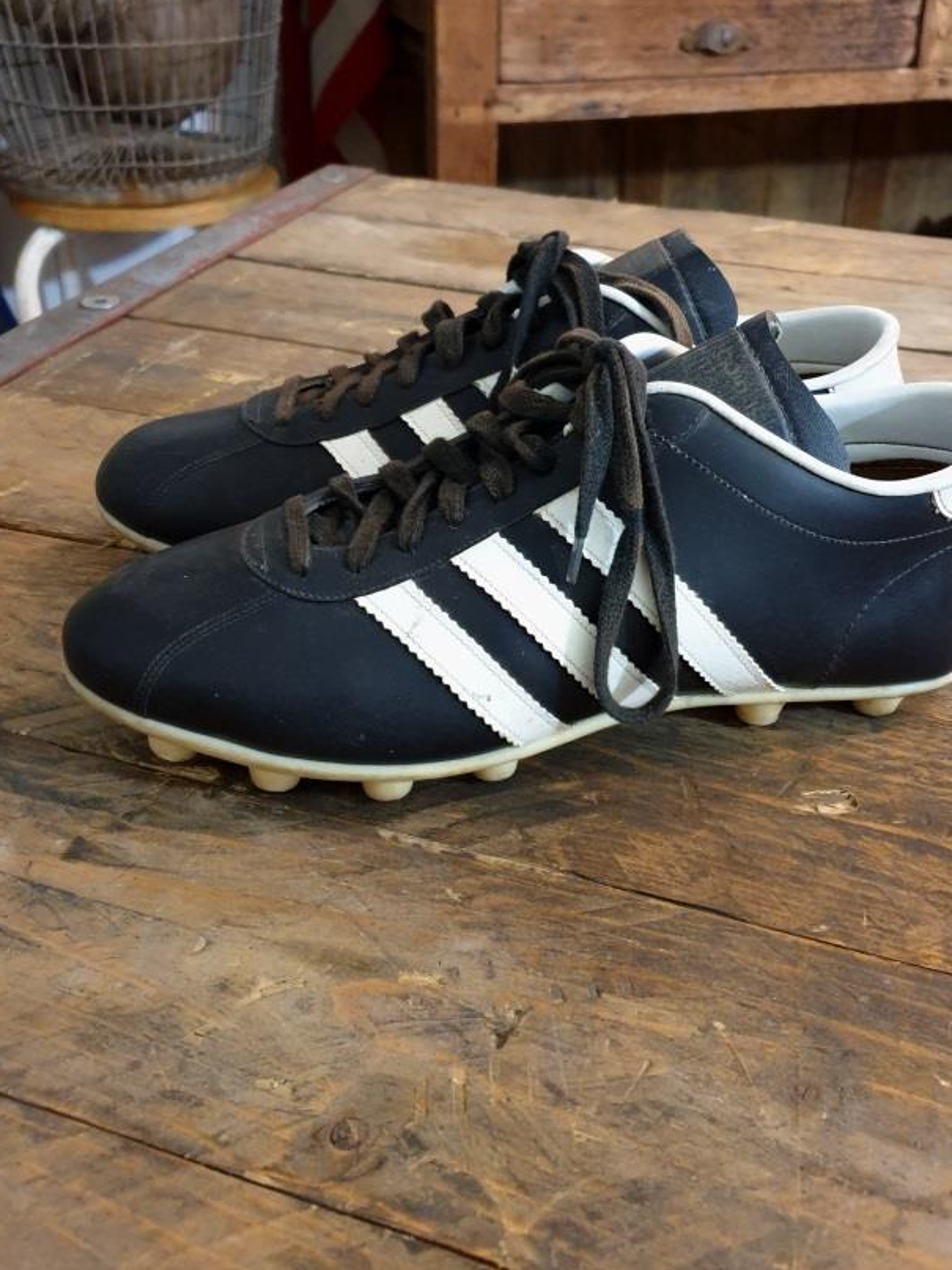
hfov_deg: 42.9
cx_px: 537
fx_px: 1210
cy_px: 571
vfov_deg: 55.3
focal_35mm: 33
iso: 250
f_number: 1.5
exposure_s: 1/14
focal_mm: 4.3
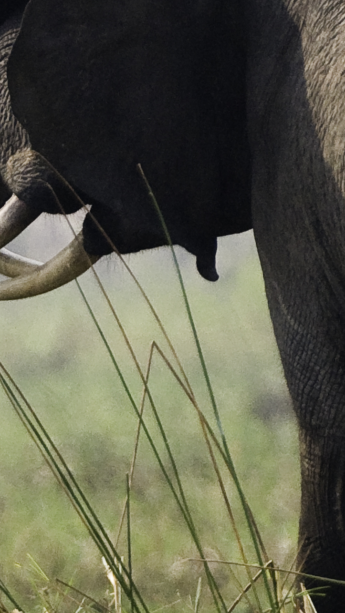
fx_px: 32116
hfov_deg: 0.6
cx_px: -25
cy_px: 281
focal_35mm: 1974
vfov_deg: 1.1
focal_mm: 380
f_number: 4
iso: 800
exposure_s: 1/4000
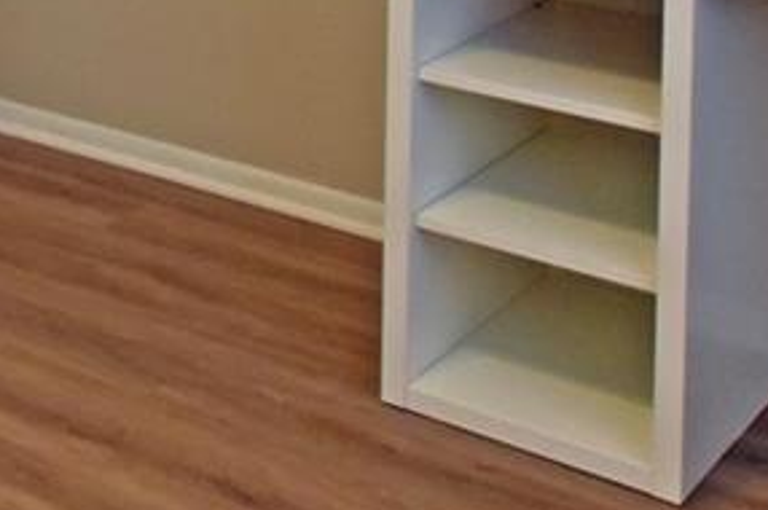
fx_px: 1790
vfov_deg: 14.3
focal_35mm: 84
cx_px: -435
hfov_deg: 20.2
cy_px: -405
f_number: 10
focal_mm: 10
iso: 1000
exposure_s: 1/15
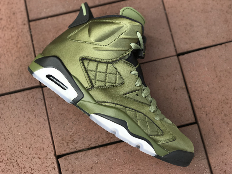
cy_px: 85
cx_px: 119
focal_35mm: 60
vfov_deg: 24.4
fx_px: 402
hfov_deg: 32.2
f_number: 2.8
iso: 20
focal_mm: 6.6
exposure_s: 1/167
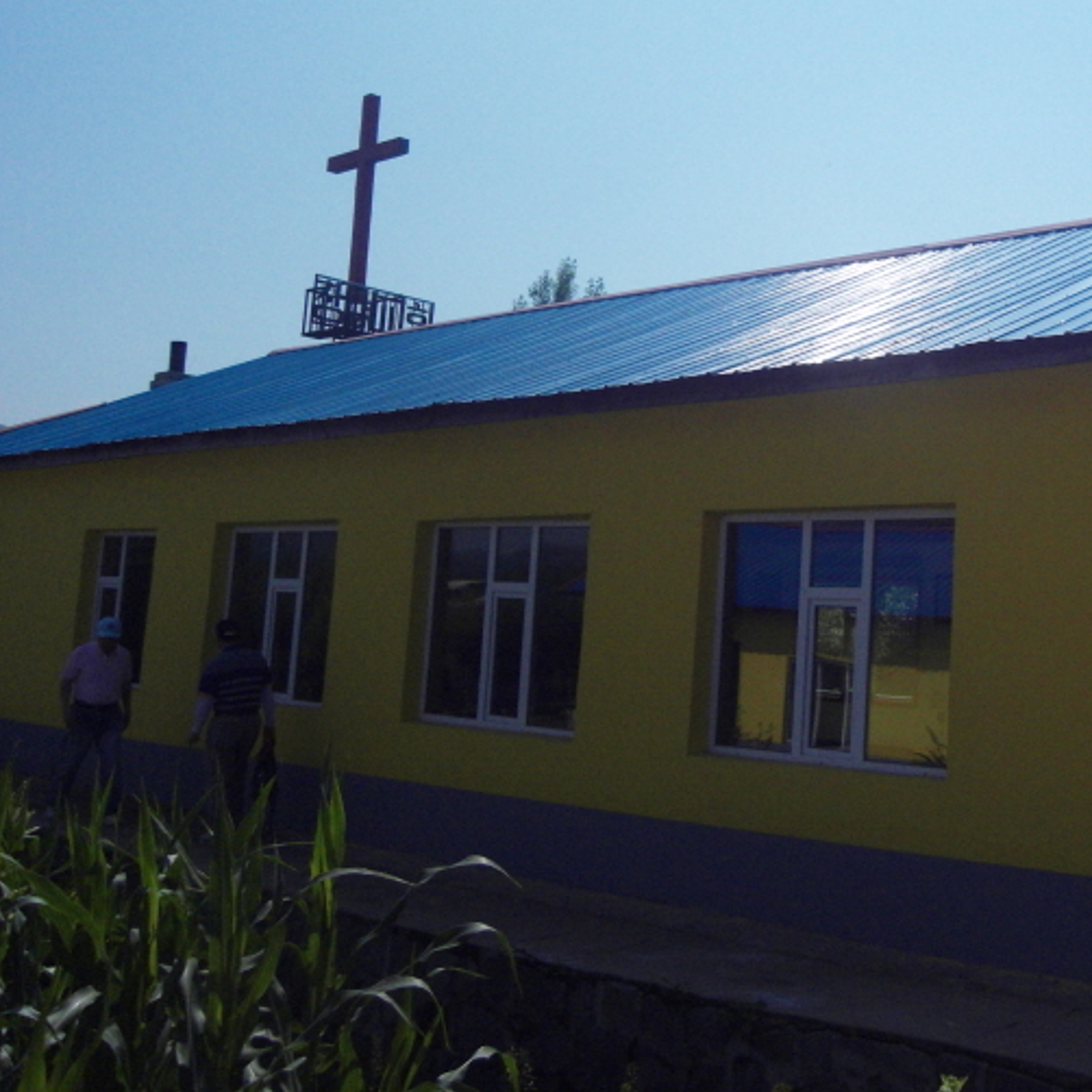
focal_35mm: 38
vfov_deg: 43.7
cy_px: 464
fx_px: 1356
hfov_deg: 41.4
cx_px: 918
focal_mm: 4.3
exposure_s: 1/1250
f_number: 7.3
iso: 200
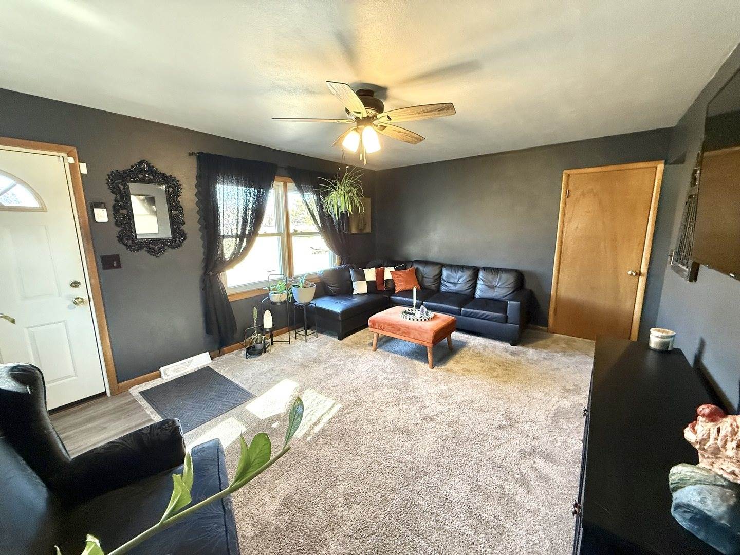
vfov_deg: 85.7
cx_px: 370
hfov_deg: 102.1
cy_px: 278
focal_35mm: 14
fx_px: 299
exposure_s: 1/60
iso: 400
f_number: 2.2
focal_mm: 2.22
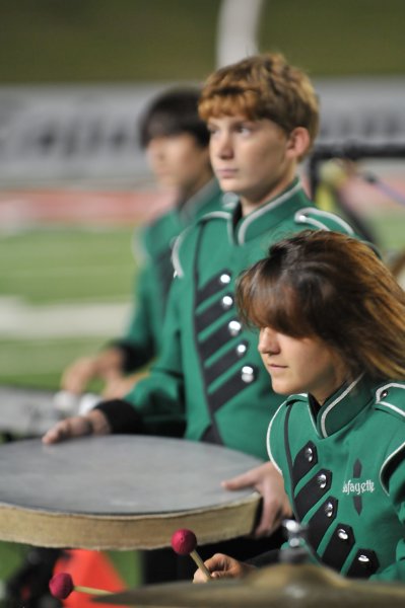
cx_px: 202
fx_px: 5071
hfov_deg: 4.6
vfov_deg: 6.9
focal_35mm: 300
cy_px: 304
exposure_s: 1/160
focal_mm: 200
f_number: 2.8
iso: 800
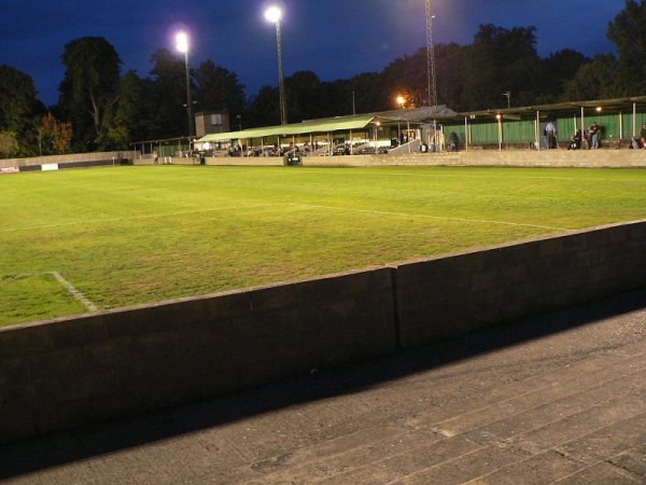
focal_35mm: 36
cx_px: 323
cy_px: 242
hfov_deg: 51.4
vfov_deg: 39.7
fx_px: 672
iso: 200
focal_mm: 6
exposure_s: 1/4
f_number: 2.8
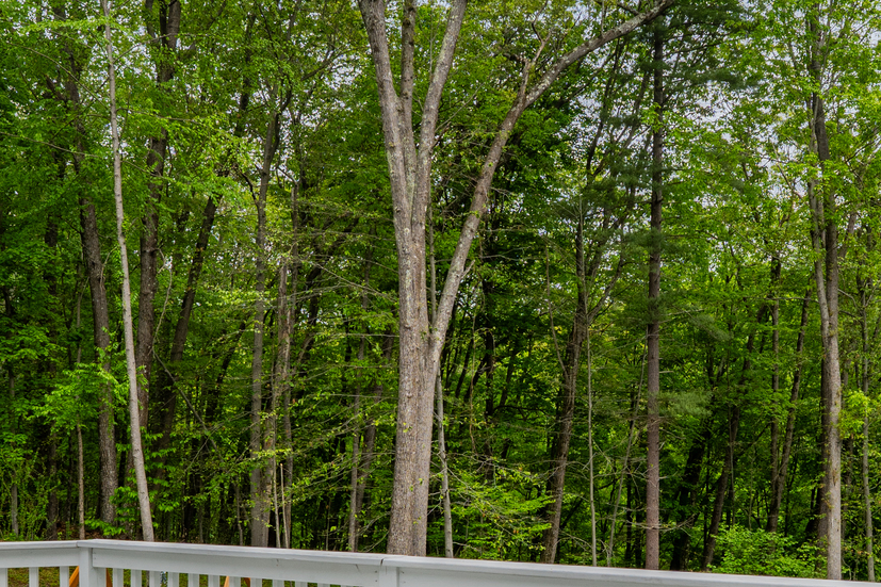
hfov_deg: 37.9
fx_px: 1272
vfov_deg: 25.6
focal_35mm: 52
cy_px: 447
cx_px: 558
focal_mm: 14
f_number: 8
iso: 125
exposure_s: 1/250
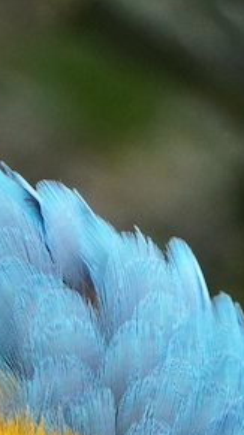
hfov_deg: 1.4
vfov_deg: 2.5
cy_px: 537
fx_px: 10062
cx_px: 72
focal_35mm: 872
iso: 5000
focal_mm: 210
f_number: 6.3
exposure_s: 1/400
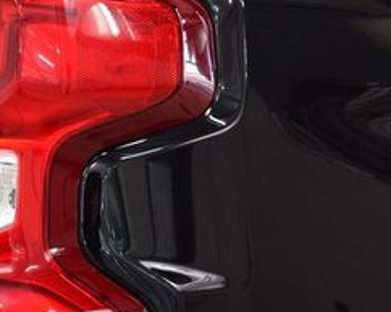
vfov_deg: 8.6
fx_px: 2069
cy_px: 271
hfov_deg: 10.7
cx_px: 13
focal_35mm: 179
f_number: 6.3
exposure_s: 1/15
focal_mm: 48
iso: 1000
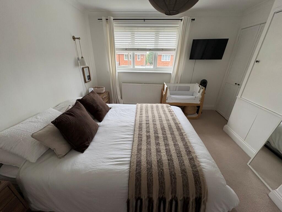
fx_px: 114
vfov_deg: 85.7
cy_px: 106
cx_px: 141
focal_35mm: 14
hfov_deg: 102.0
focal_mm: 2.22
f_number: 2.2
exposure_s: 1/99
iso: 100
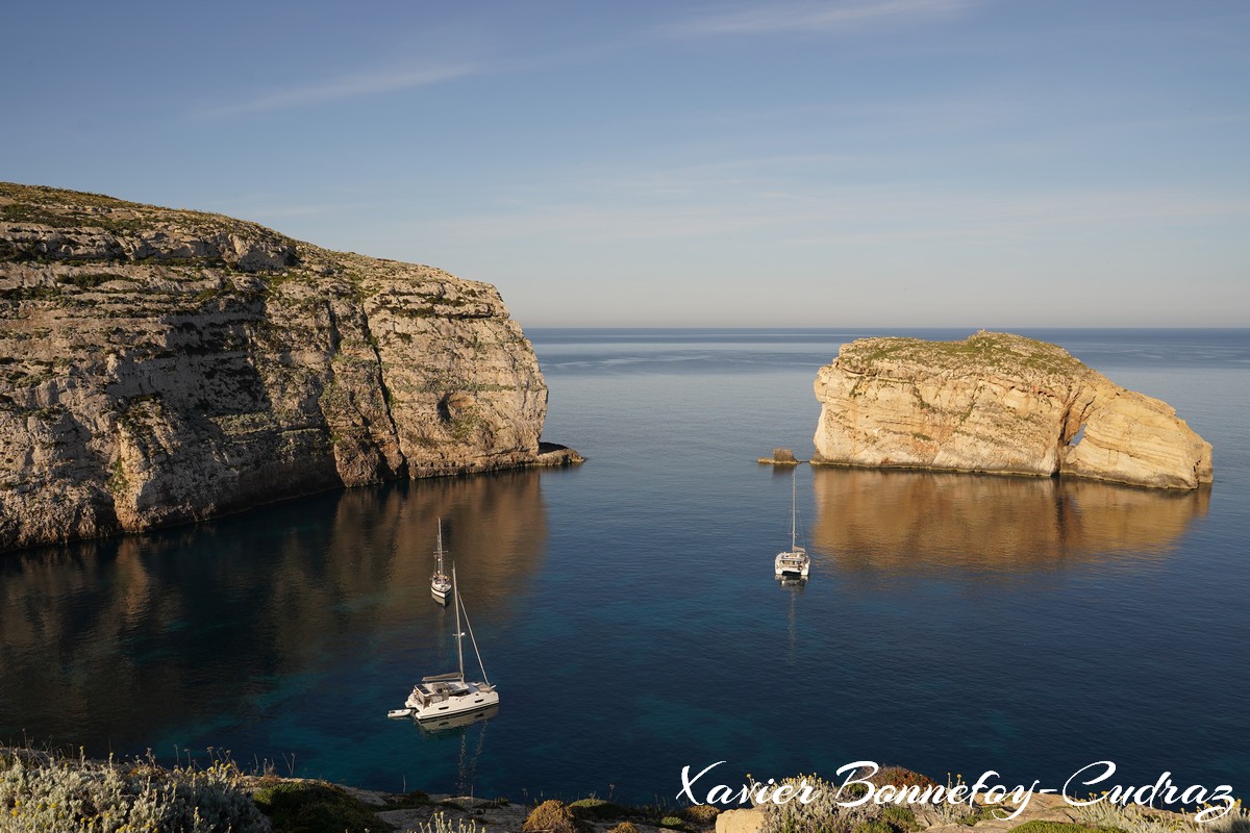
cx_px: 625
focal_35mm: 28
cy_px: 416
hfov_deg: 65.5
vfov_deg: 46.4
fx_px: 972
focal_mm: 28
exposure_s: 1/400
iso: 100
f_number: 8
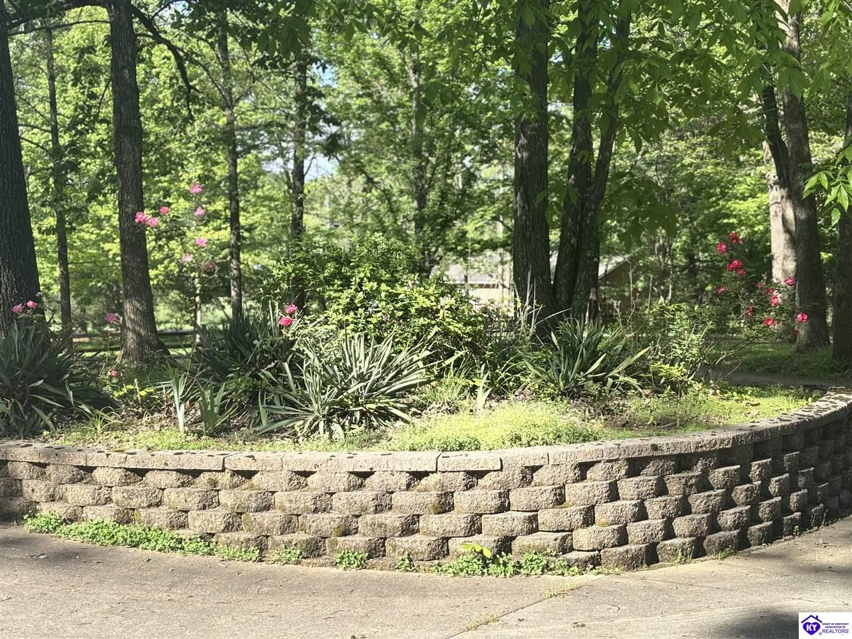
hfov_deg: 36.8
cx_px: 426
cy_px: 320
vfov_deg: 28.0
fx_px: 1280
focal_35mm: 52
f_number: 1.6
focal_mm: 5.96
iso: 32
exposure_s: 1/684
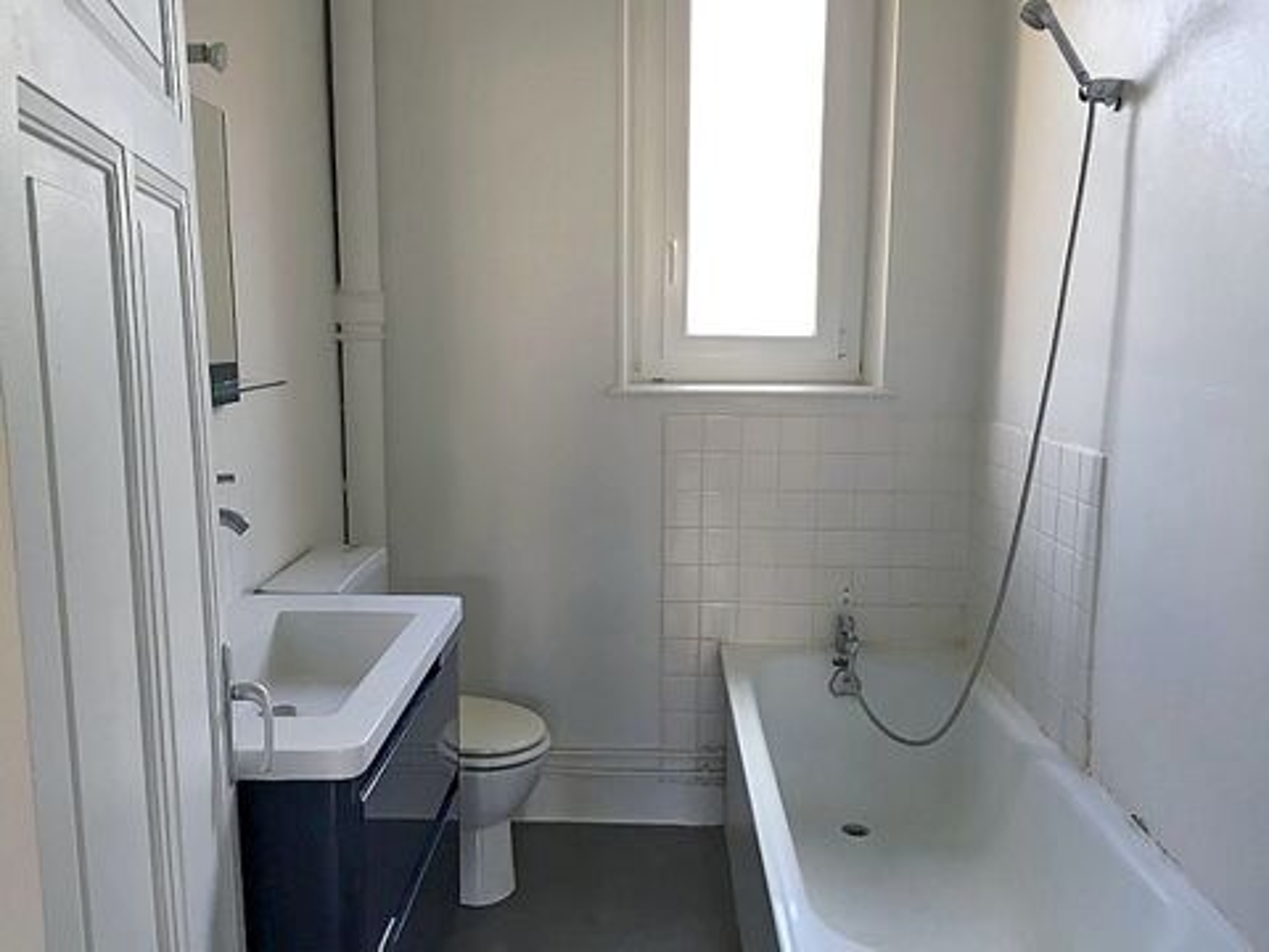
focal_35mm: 29
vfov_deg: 48.2
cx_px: 634
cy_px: 476
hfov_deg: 61.7
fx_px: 1063
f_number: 2.2
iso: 50
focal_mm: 4.15
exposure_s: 1/33
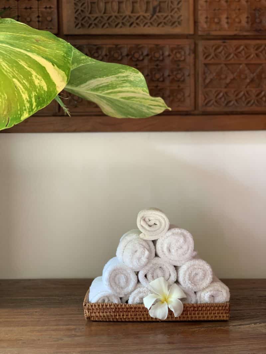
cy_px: 177
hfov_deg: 28.0
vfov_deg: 36.8
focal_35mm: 52
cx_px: 133
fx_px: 533
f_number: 2.4
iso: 160
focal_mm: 6
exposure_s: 1/60
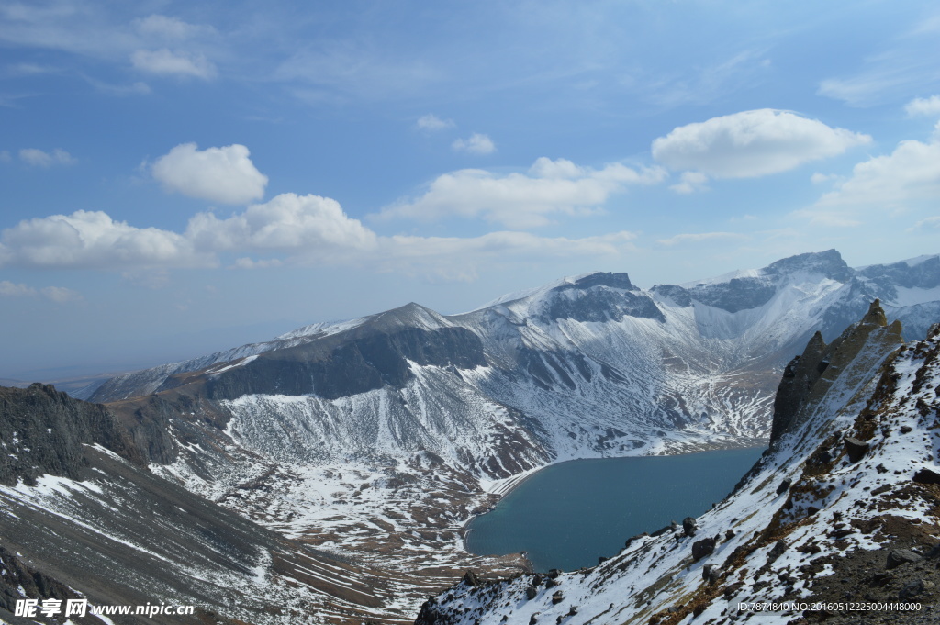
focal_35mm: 27
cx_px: 470
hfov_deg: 67.4
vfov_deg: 47.9
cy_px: 312
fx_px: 704
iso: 100
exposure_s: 1/400
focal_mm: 18
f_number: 10
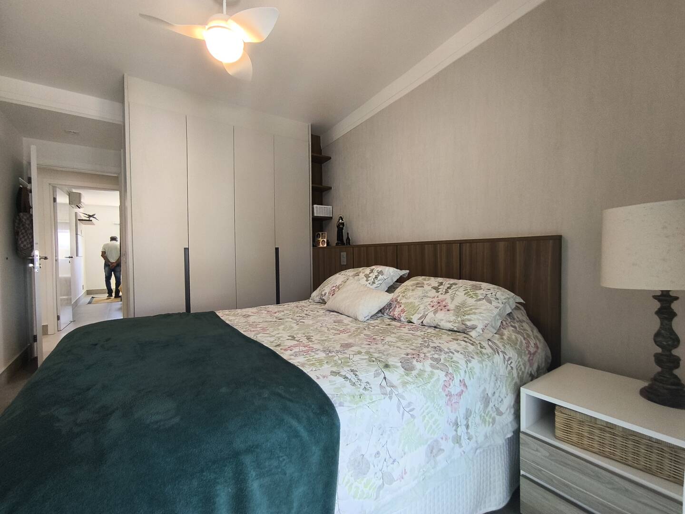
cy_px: 257
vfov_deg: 78.1
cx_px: 342
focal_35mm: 16
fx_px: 317
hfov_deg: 94.5
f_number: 2.2
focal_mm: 1.65
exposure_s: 1/60
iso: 100
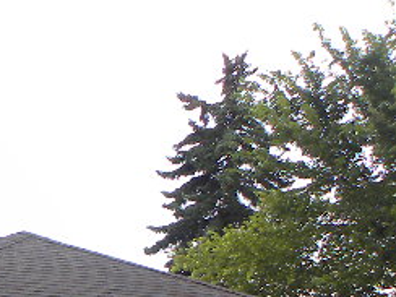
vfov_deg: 12.8
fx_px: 1247
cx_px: -307
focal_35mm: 109
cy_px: 453
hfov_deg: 15.6
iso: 64
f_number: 2.8
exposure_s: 1/70.7
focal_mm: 4.6
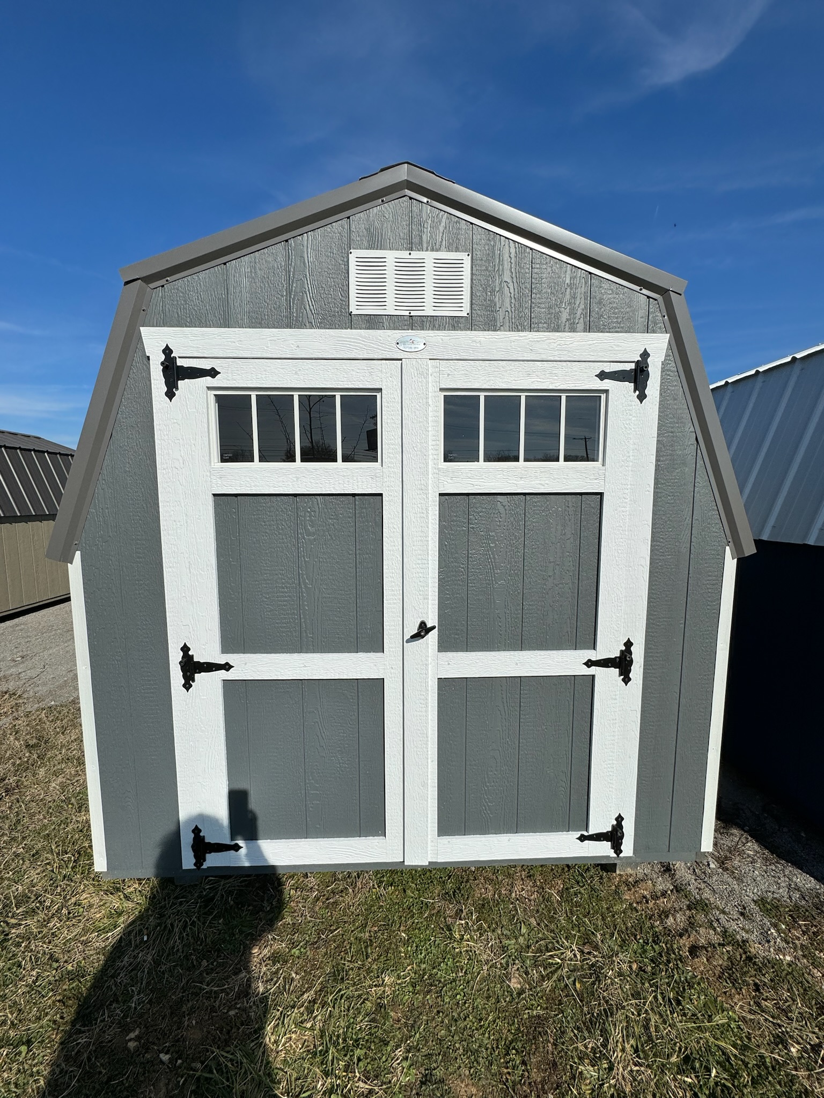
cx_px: 412
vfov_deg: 102.1
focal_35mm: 14
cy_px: 549
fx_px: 444
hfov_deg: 85.7
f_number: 2.2
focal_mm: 2.22
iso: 32
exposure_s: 1/4367
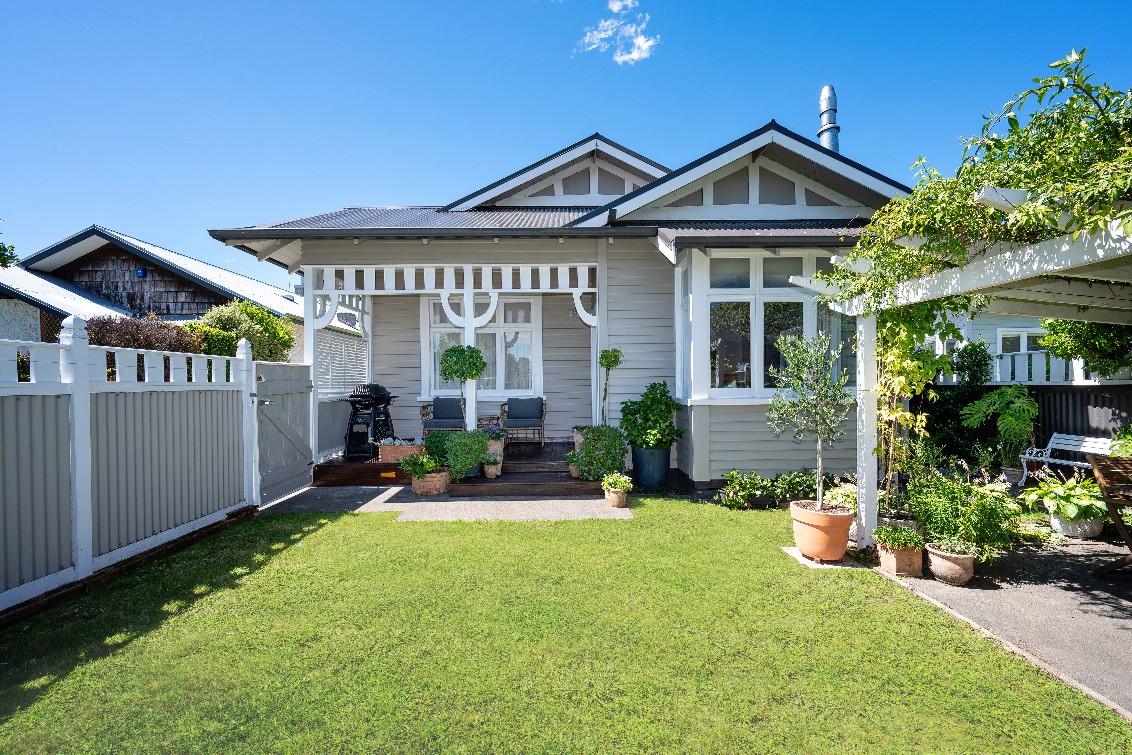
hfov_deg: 102.3
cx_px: 566
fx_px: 456
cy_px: 378
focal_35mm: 14
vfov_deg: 79.2
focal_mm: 14.5
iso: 320
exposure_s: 1/250
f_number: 9
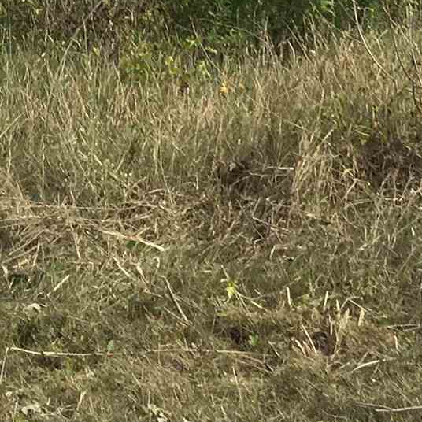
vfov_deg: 10.7
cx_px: 88
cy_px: -461
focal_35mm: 147
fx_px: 2027
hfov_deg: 11.8
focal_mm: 4.15
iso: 25
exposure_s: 1/1603
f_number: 2.2
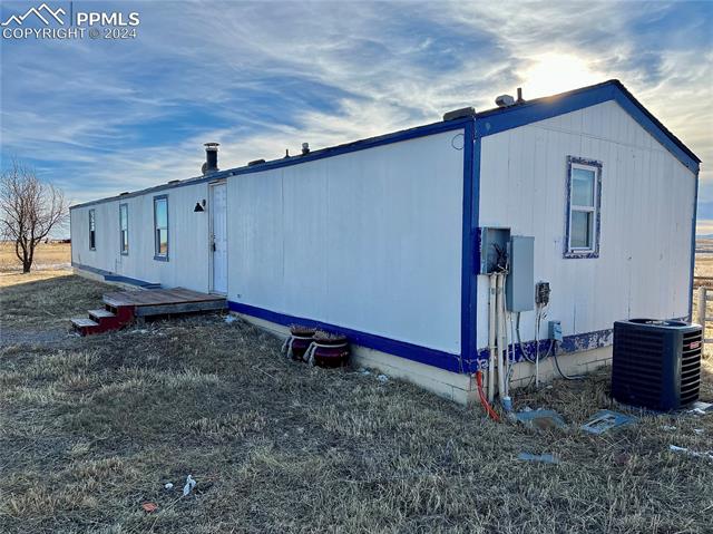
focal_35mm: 26
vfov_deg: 53.0
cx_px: 356
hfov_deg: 67.3
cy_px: 267
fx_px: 535
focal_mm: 5.7
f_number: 1.5
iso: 50
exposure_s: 1/3356
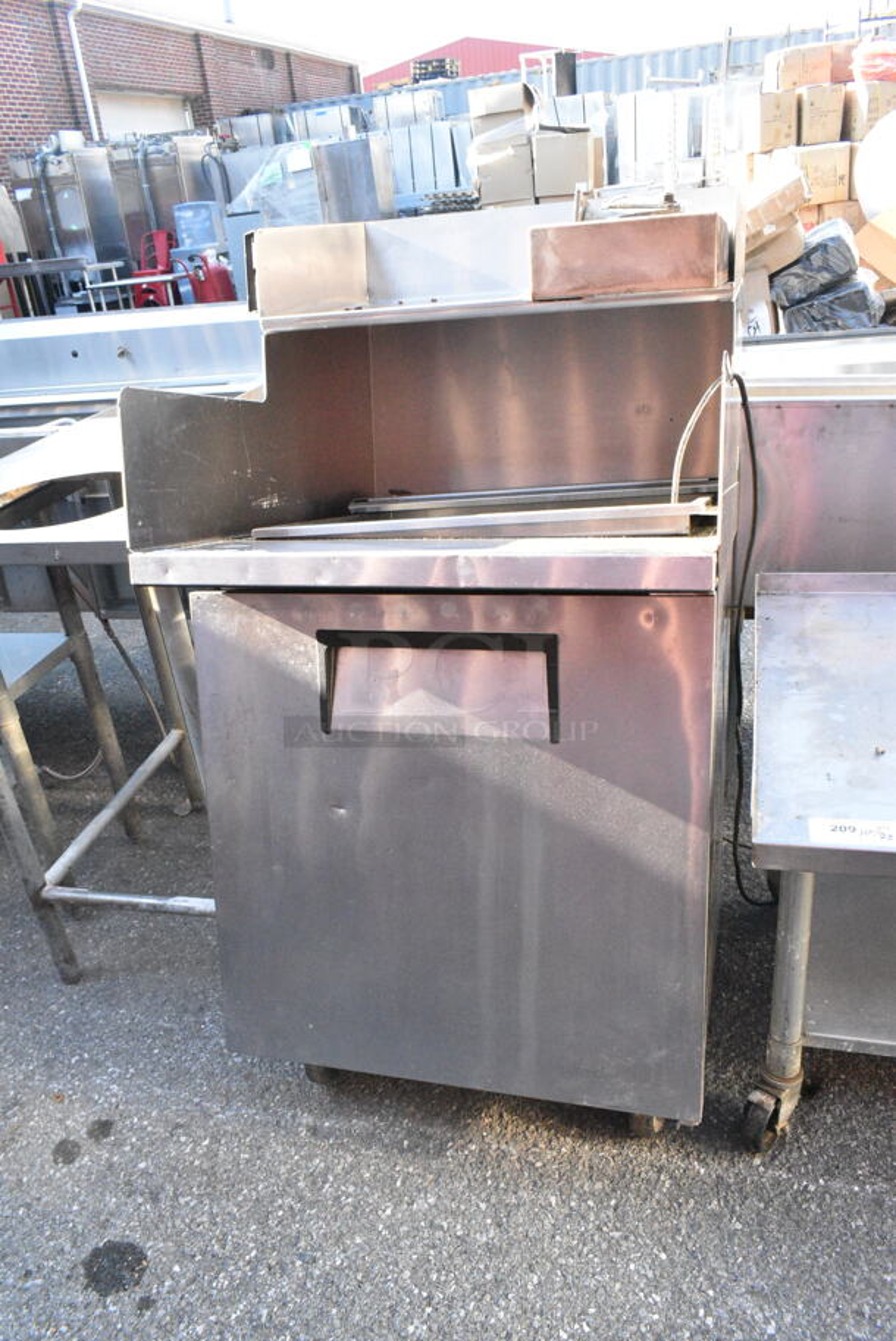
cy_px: 670
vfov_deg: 67.3
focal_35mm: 27
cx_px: 448
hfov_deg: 48.0
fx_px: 1006
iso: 6400
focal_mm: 18
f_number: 11
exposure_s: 1/800
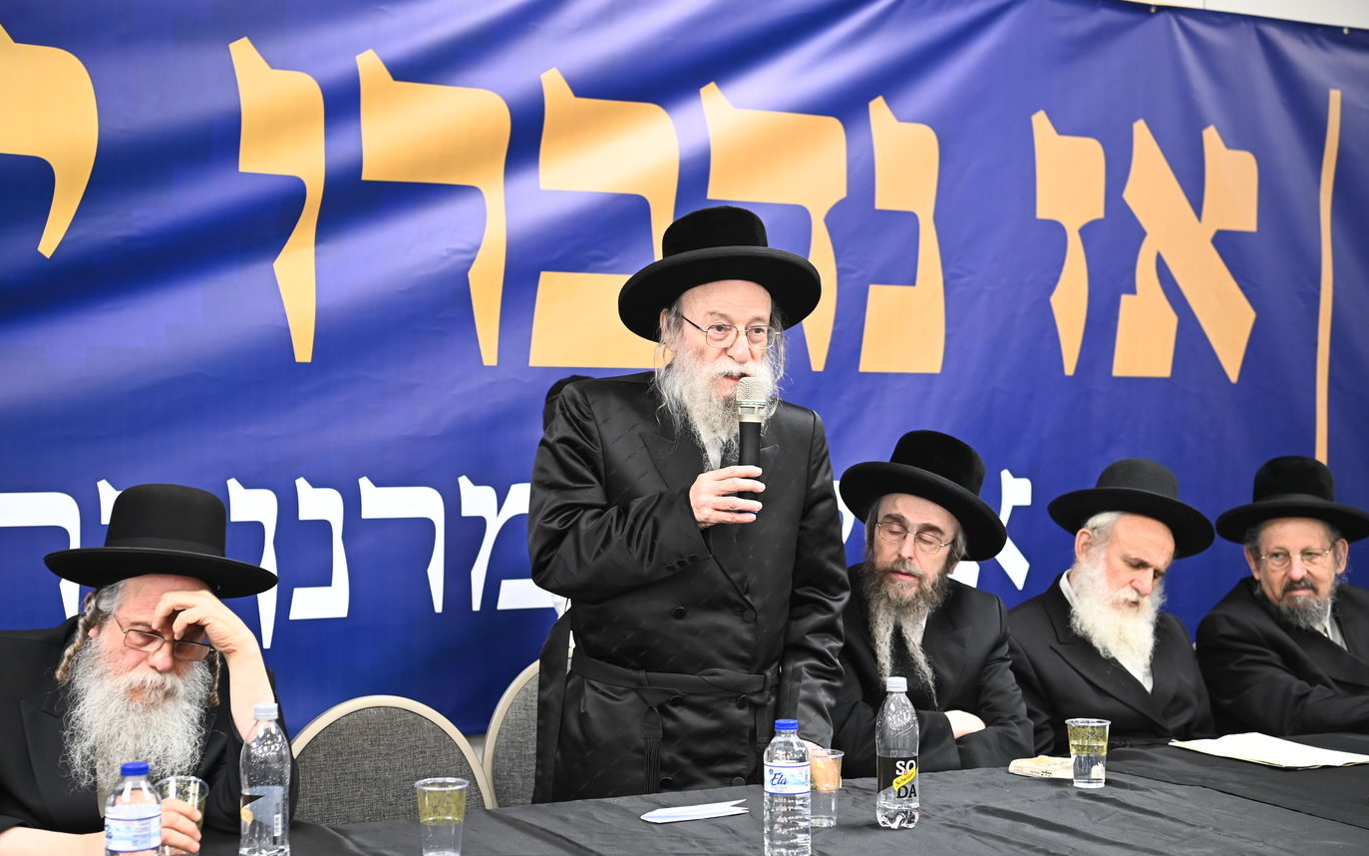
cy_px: 459
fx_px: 2015
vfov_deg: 24.0
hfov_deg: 37.5
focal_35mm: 54
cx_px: 677
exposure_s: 1/160
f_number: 4
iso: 2000
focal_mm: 52
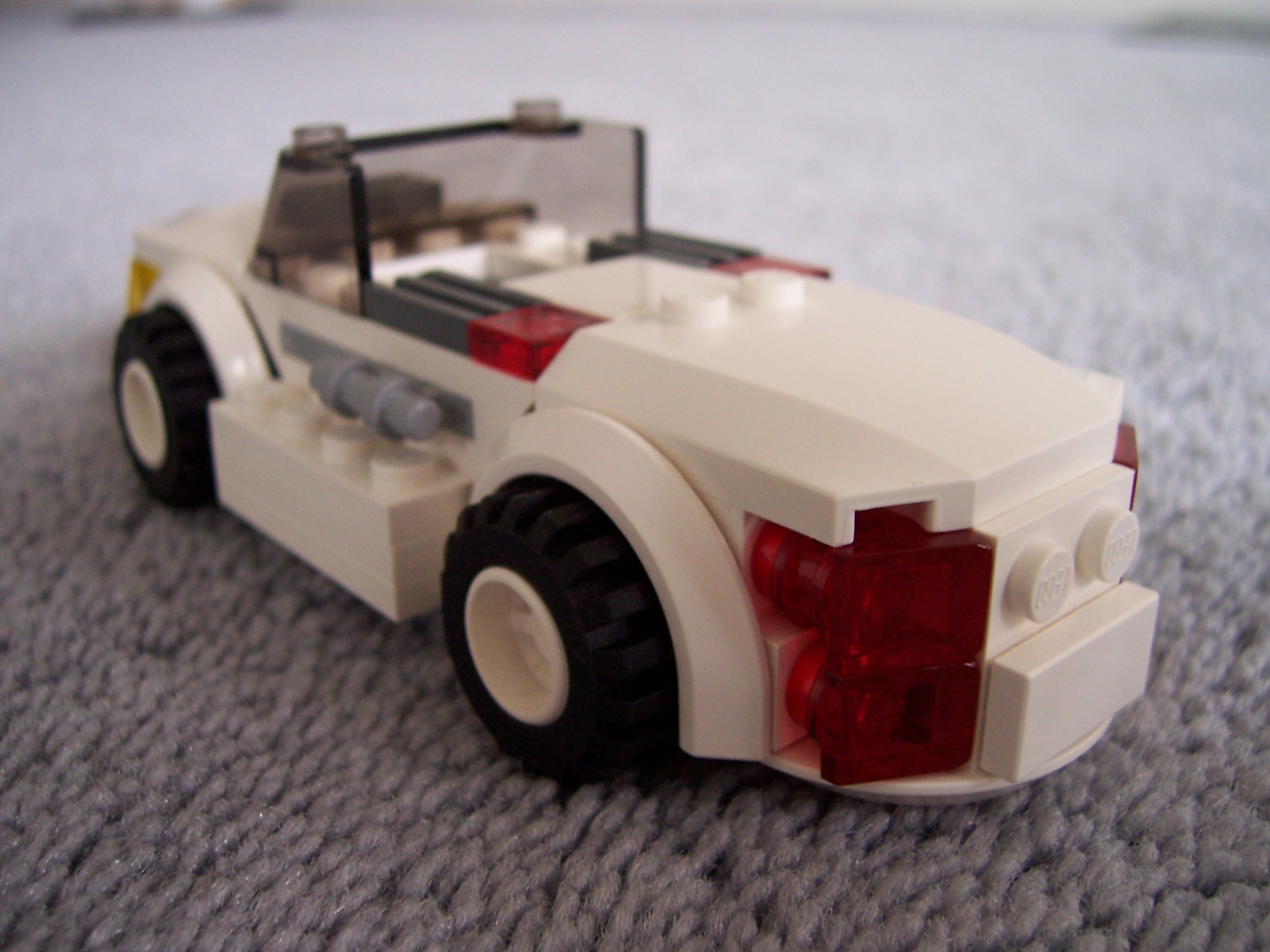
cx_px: 635
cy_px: 476
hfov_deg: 51.4
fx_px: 1321
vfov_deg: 39.7
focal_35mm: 36
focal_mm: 6
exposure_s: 1/4
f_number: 3
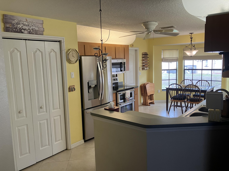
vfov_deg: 49.7
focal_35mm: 28
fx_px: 185
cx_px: 114
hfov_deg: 63.4
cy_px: 86
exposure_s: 1/60
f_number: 1.8
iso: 80
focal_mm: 3.99
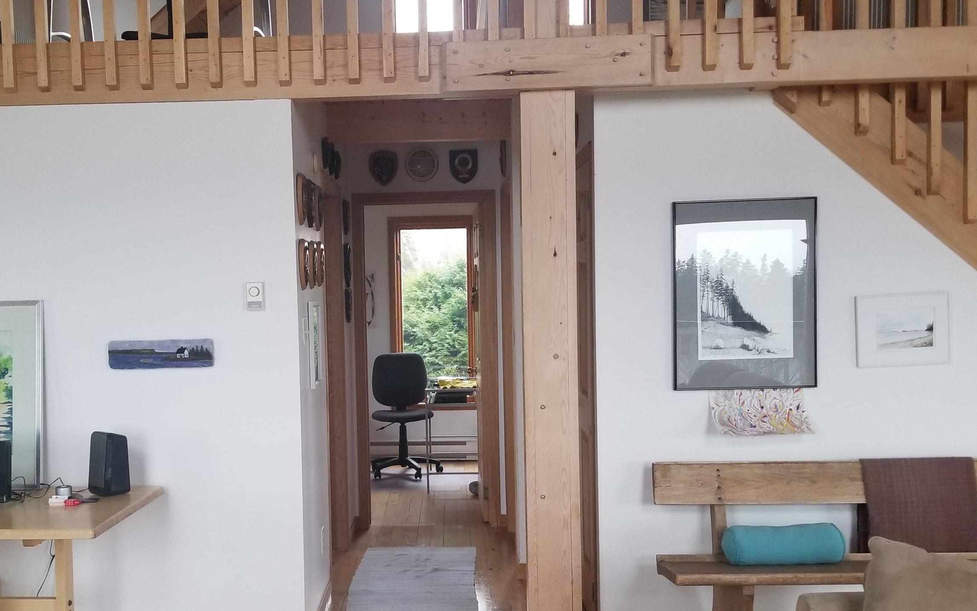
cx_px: 381
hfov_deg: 52.3
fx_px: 985
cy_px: 347
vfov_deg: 34.4
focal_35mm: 37
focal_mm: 4.3
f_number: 1.7
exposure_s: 1/60
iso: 200
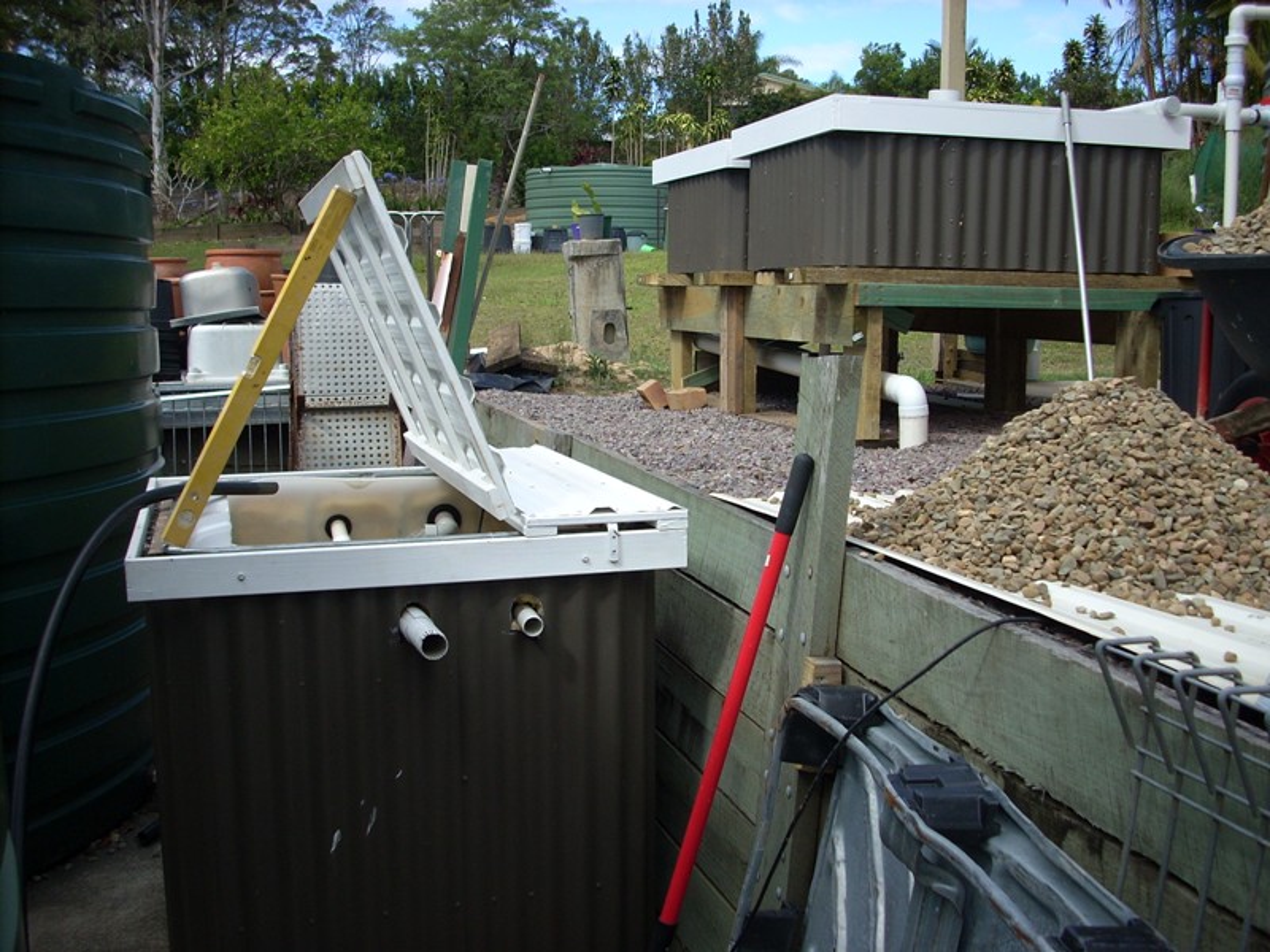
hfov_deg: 50.1
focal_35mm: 37
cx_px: 635
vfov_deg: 38.7
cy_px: 476
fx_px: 1357
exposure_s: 1/420
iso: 64
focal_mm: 6.2
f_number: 2.8
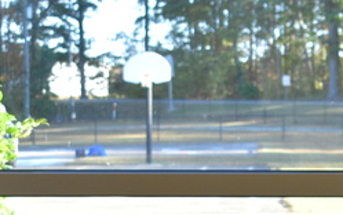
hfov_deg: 13.3
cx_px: 249
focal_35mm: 157
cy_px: 381
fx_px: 1469
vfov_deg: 8.1
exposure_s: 1/200
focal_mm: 25
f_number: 4
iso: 800
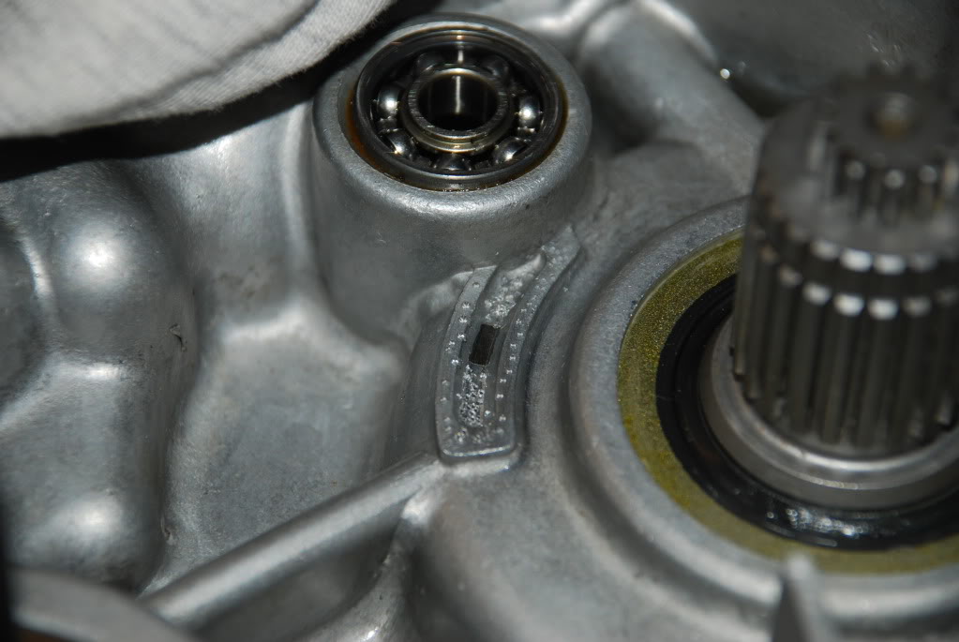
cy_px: 321
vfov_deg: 6.8
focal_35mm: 202
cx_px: 480
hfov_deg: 10.1
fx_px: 5401
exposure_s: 1/125
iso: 100
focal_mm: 135
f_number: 5.6
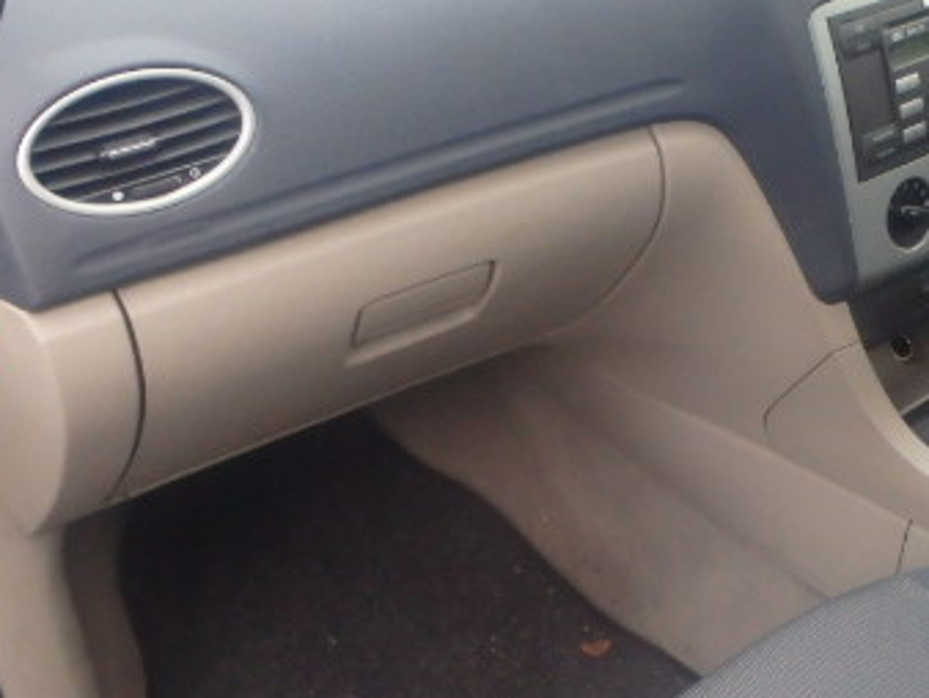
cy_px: 311
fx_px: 1423
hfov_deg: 34.5
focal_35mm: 53
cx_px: 803
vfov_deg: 27.5
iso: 800
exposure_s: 1/160
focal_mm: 5
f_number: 3.9
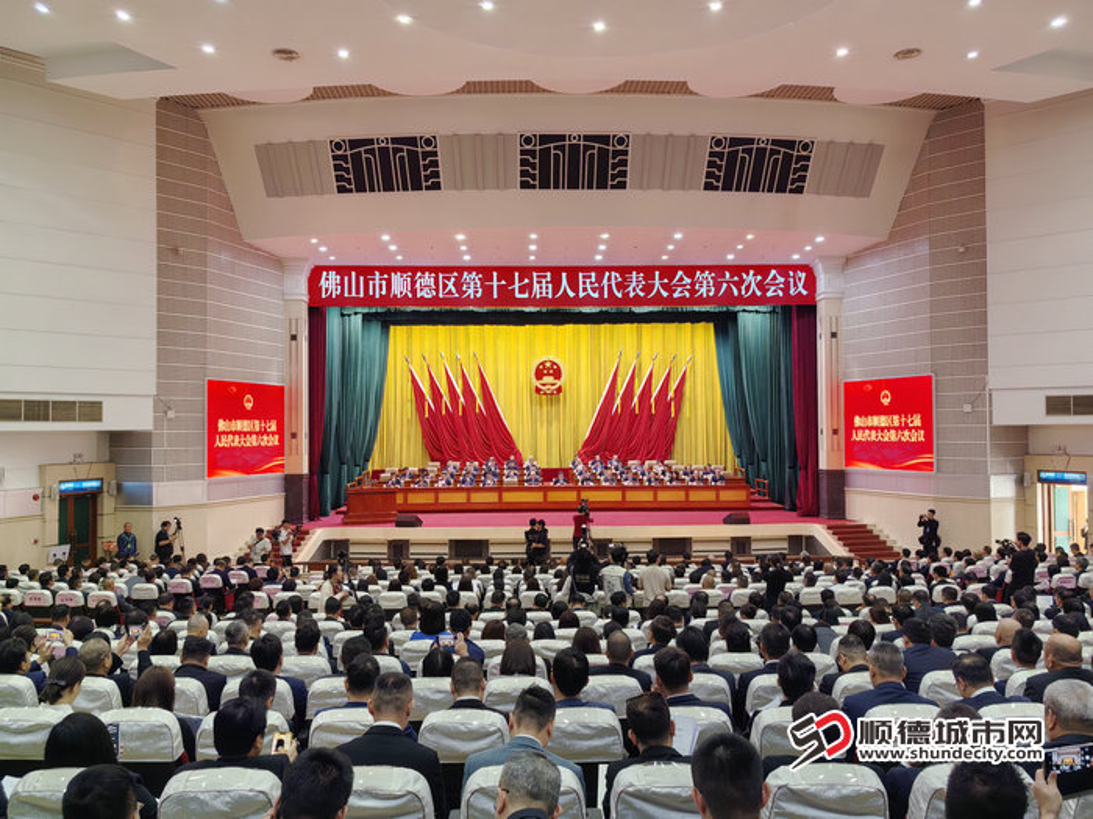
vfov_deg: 46.8
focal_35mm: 30
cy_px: 410
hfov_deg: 60.0
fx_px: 947
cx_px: 546
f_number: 2
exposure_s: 1/50
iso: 64
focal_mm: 5.72
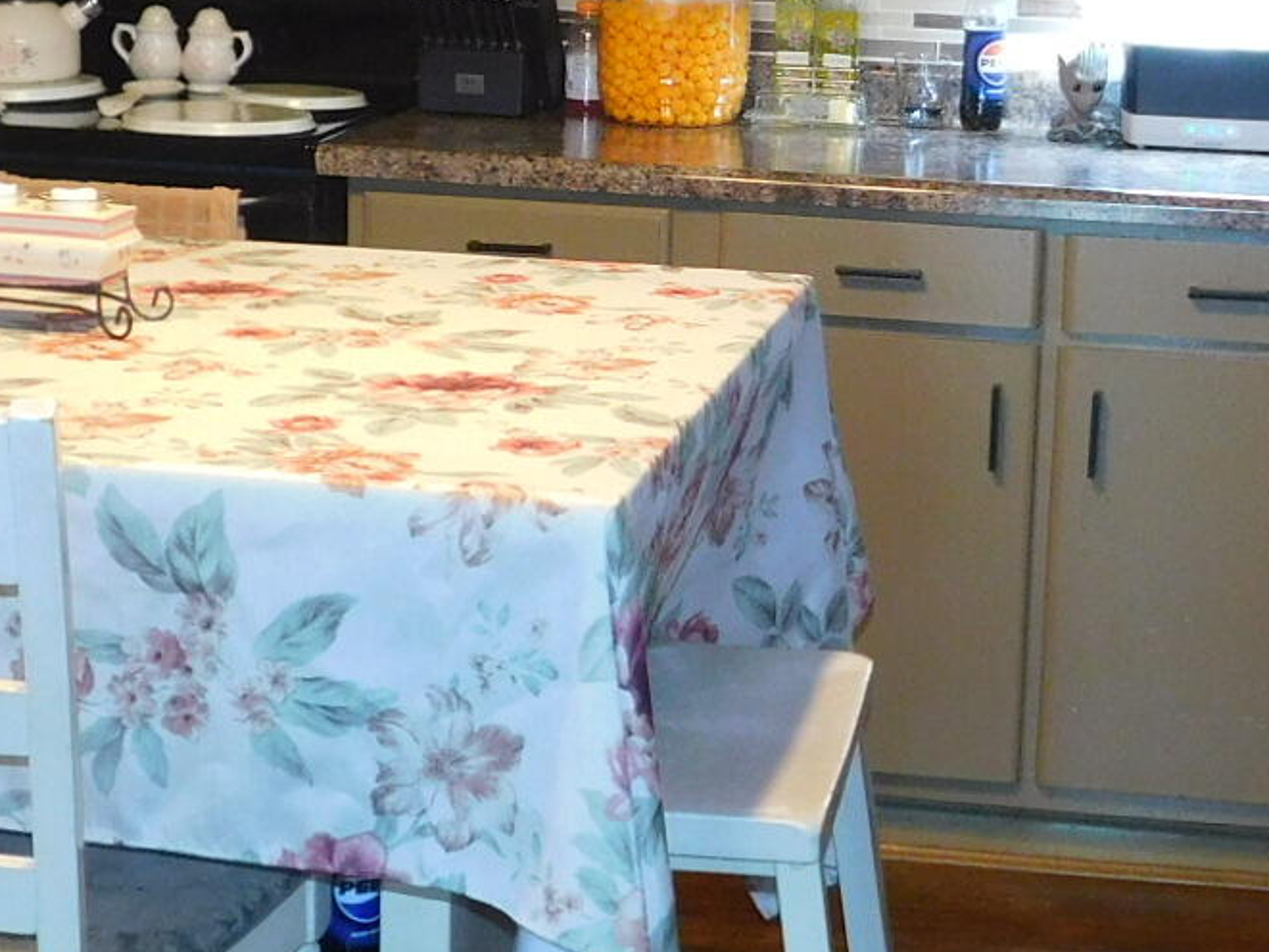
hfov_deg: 24.7
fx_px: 2897
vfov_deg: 18.5
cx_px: 714
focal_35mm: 79
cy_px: 200
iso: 200
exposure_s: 1/30
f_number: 3
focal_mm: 4
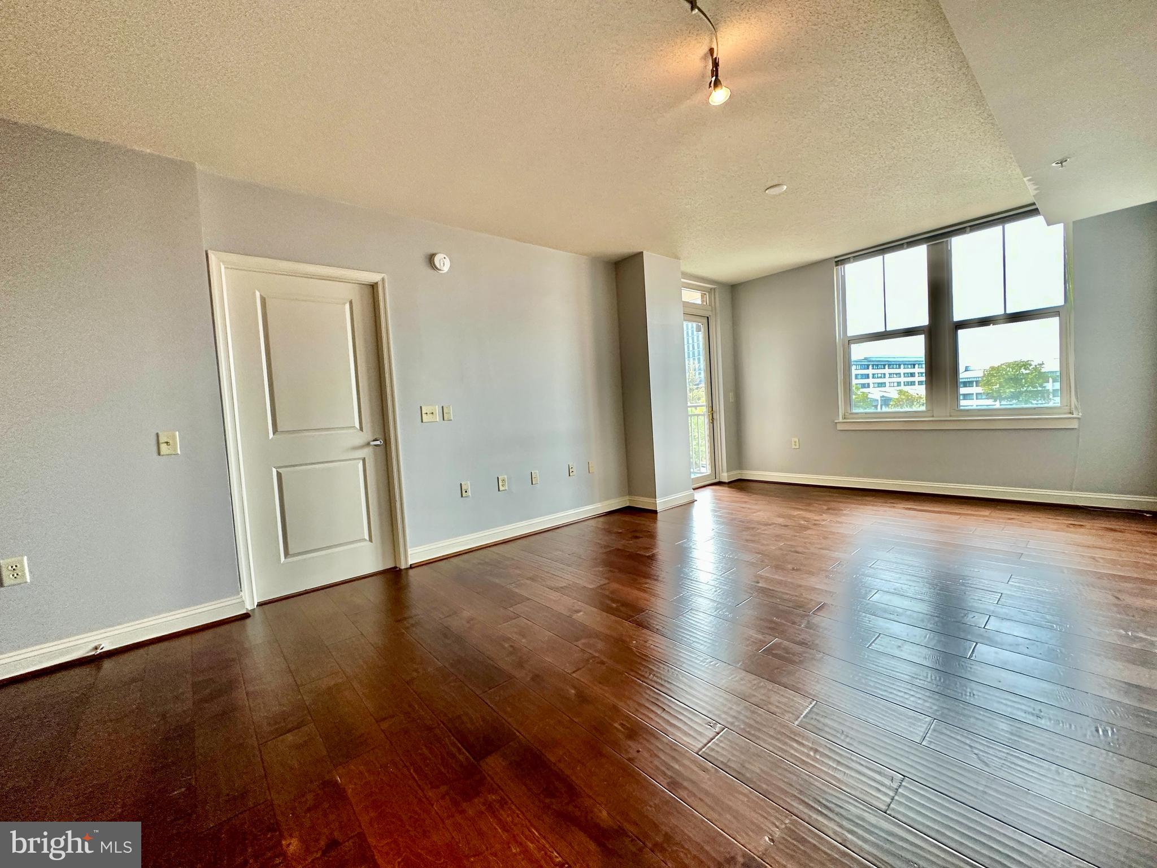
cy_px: 434
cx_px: 578
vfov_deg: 85.7
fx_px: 468
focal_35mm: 14
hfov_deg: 102.1
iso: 250
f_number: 2.2
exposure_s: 1/120
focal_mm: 2.22
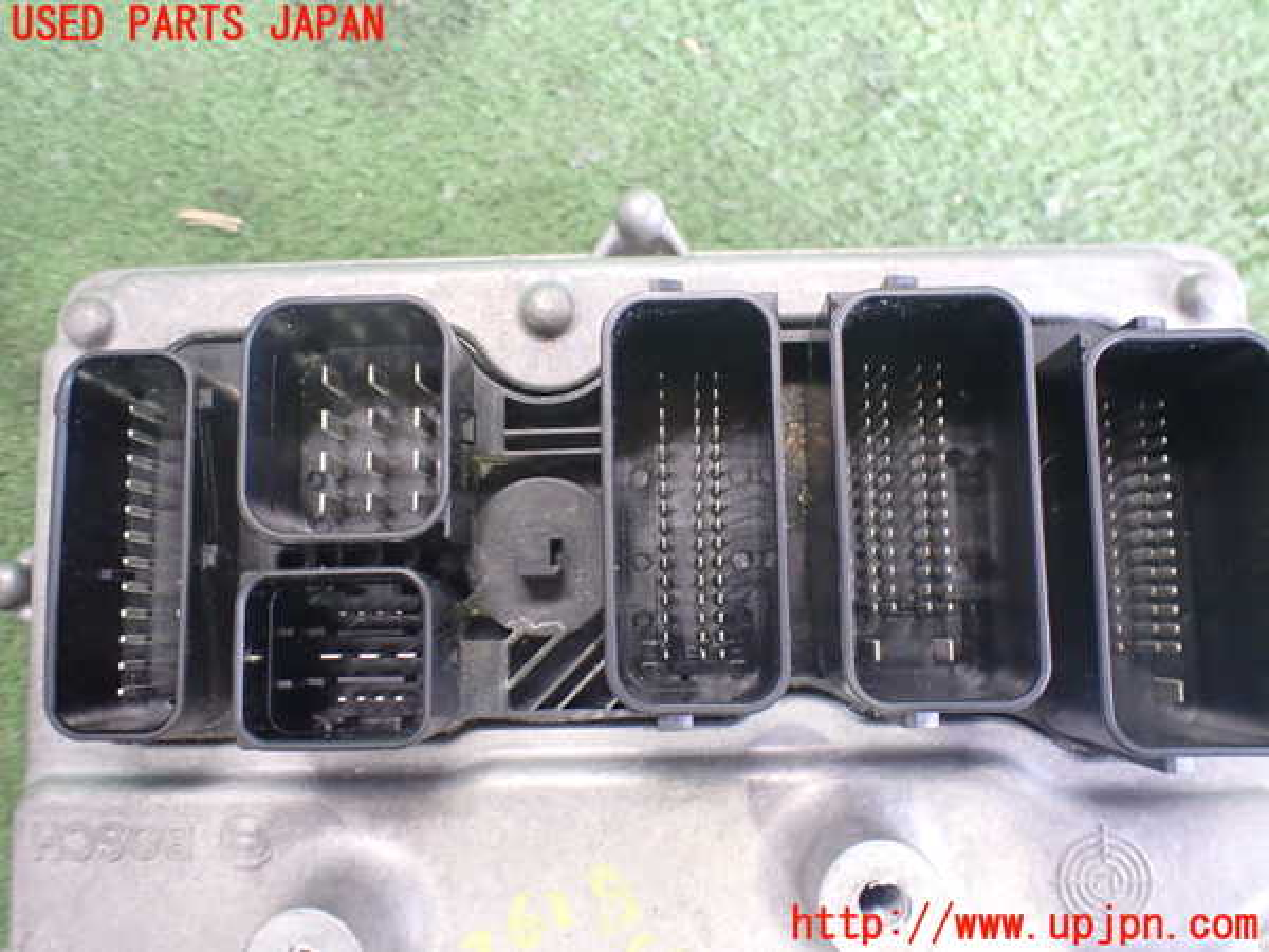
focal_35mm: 30
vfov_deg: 46.8
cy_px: 476
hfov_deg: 60.0
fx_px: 1100
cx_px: 634
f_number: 2.3
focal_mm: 5.4
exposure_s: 1/40
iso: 800
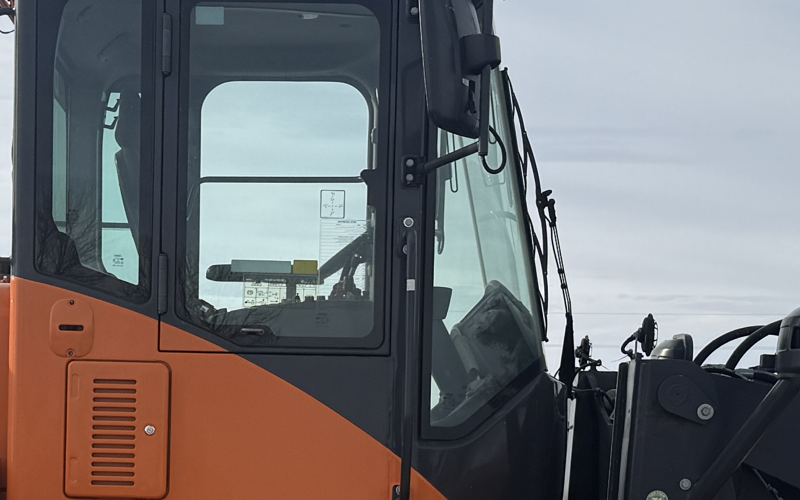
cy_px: 508
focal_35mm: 87
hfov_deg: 23.7
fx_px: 1897
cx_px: 254
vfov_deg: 14.8
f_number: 1.78
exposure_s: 1/4975
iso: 80
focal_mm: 6.76
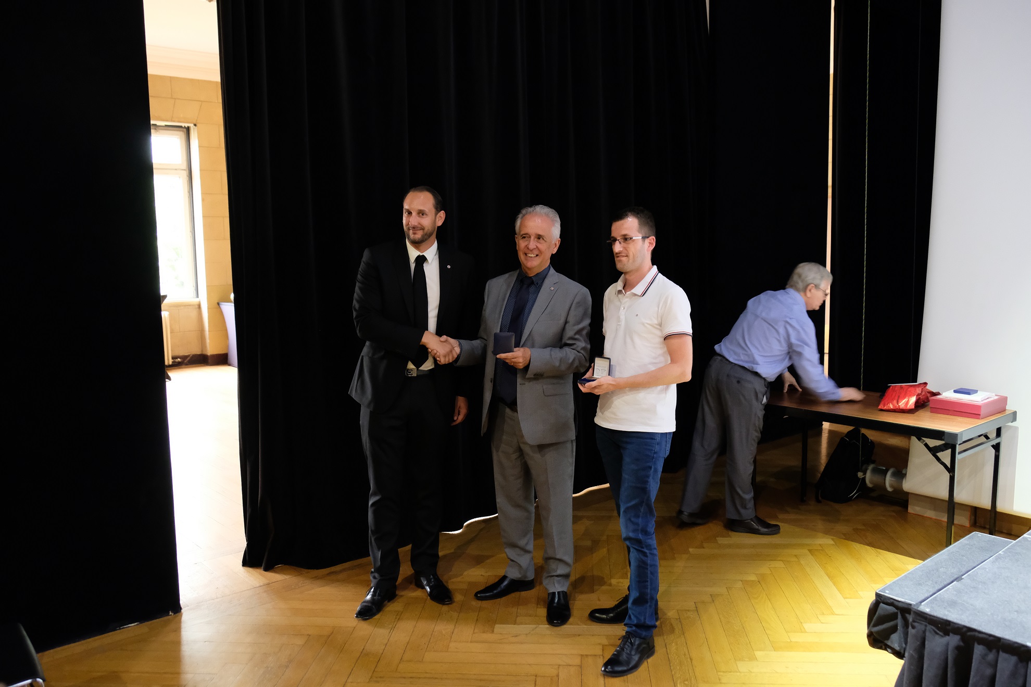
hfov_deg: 63.7
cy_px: 344
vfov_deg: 45.0
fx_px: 830
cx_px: 516
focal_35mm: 29
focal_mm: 19
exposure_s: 1/30
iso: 3200
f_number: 3.6
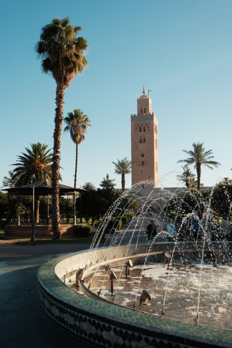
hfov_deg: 40.0
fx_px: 319
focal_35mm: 33
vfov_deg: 57.2
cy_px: 174
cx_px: 116
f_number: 11
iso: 400
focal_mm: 22.3
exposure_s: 1/180
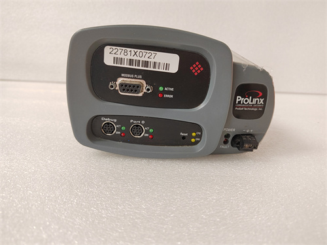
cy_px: 122
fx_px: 217
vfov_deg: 58.9
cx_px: 164
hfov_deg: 73.9
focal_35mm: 23
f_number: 1.9
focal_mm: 5.52
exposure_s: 1/50
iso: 1378
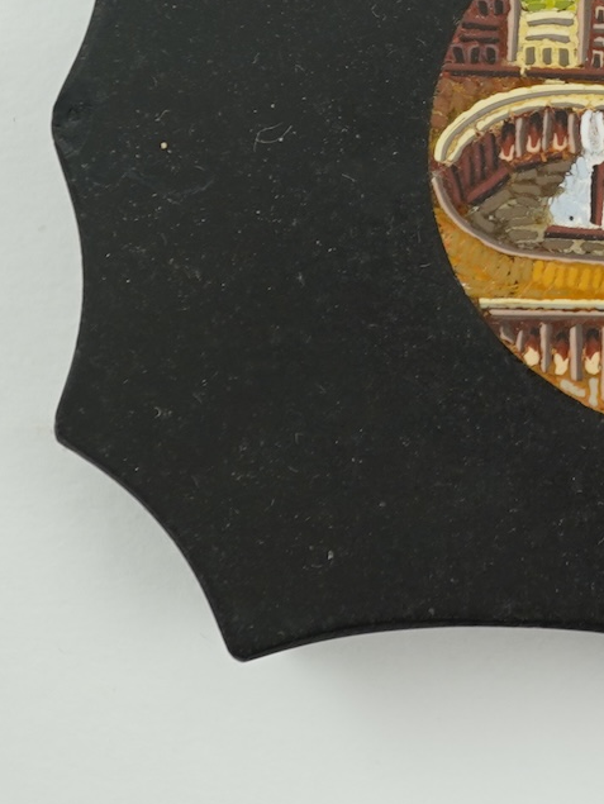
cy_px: 91
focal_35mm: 134
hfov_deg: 10.7
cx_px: 889
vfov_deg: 14.6
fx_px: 3114
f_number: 8
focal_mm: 30
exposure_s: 1/50
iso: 400
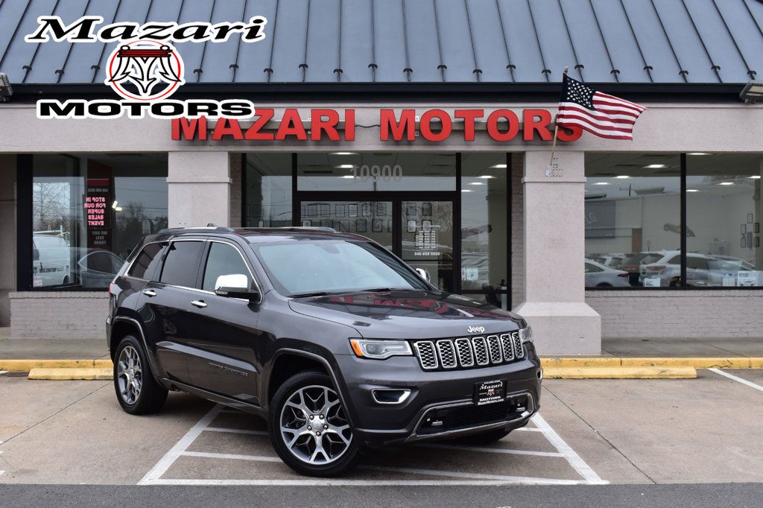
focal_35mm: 45
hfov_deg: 43.6
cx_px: 382
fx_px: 953
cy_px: 254
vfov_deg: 29.8
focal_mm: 30
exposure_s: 1/125
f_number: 9
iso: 400
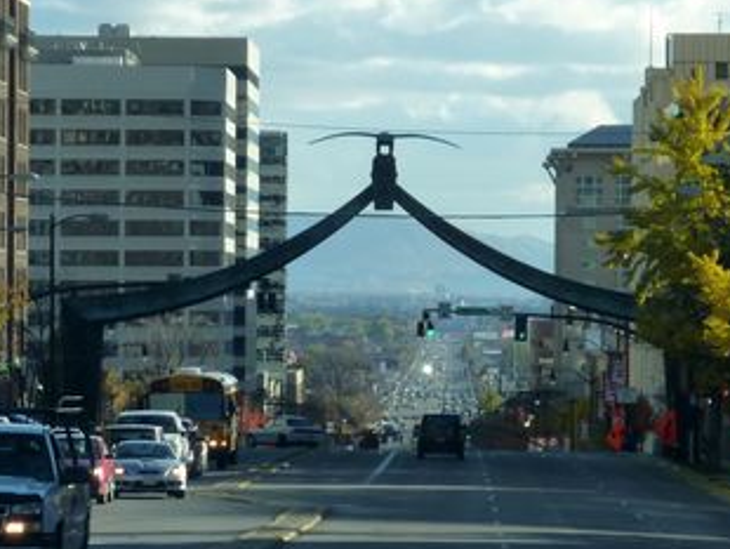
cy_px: 245
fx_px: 3482
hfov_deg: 12.0
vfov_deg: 9.0
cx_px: 445
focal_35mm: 165
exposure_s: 1/160
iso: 125
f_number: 5.9
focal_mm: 22.8
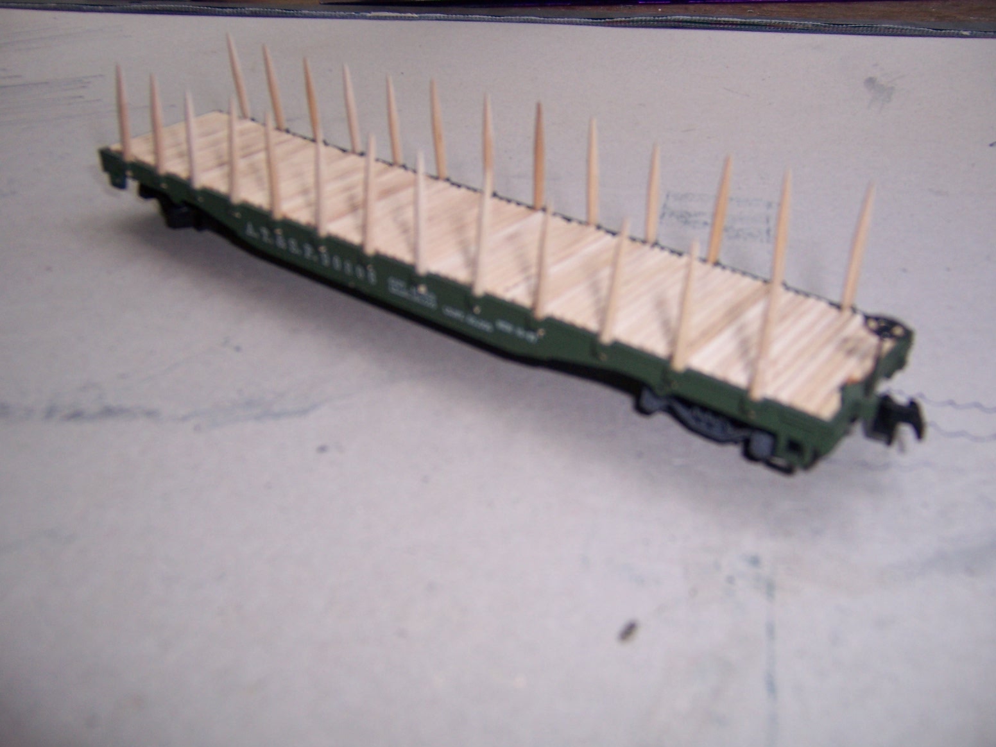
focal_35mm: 33
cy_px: 374
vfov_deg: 42.9
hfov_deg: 55.4
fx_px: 950
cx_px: 498
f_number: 2.8
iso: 80
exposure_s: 1/90
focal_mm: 5.5
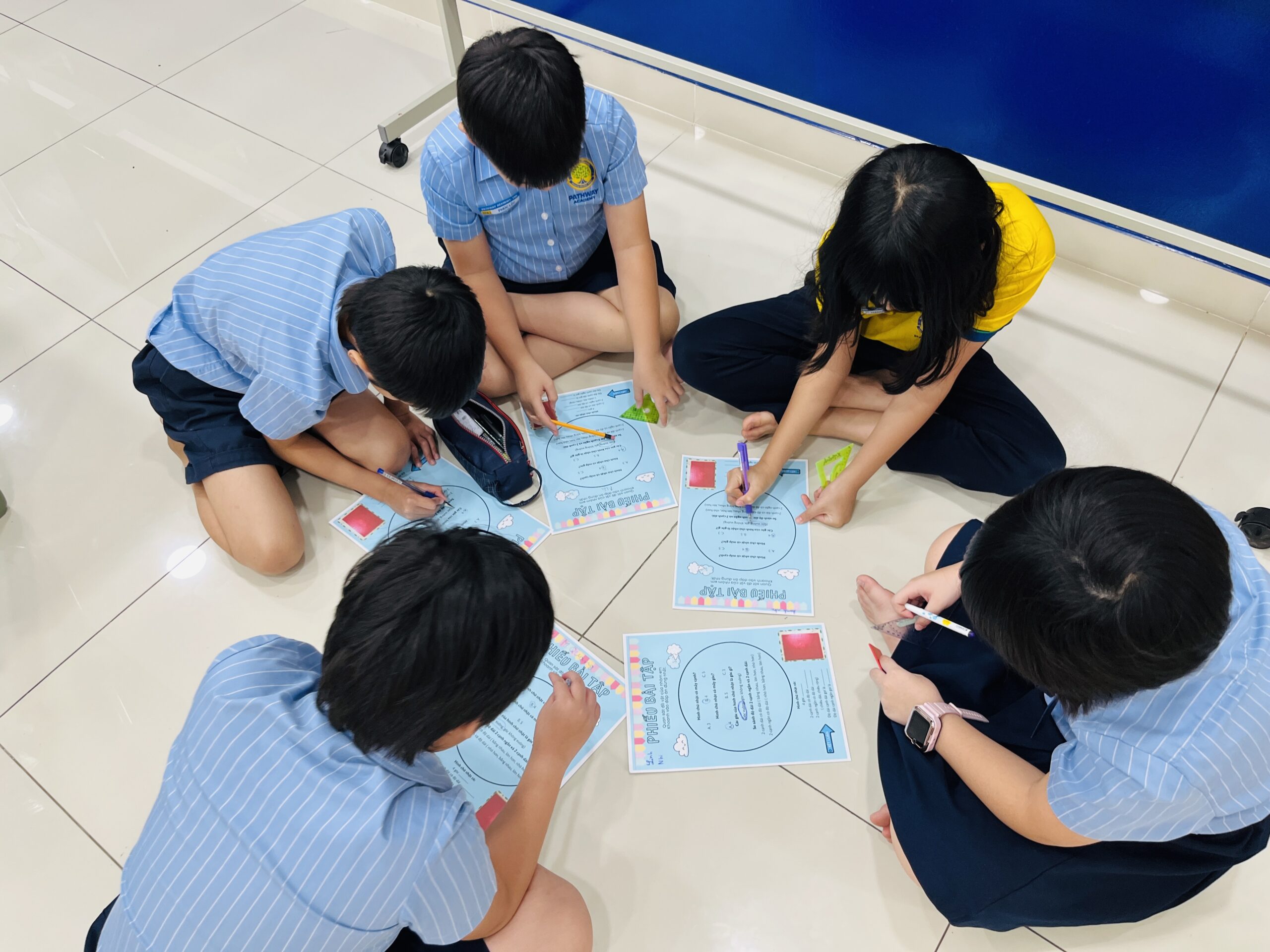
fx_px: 954
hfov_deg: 67.3
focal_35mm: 26
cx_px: 635
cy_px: 476
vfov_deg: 53.1
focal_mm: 5.1
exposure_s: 1/100
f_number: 1.6
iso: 125
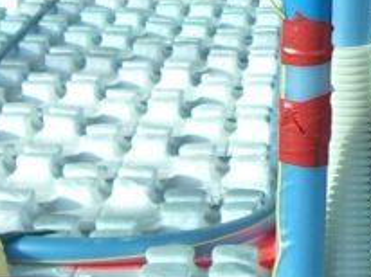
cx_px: 483
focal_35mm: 189
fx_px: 2023
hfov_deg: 10.3
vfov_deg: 7.7
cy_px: -94
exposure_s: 1/250
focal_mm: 6.2
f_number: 2.7
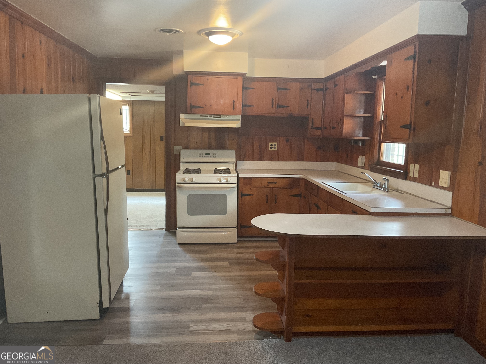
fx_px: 407
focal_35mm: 29
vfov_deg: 48.2
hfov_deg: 61.7
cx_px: 243
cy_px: 182
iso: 250
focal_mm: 3
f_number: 1.8
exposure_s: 1/60
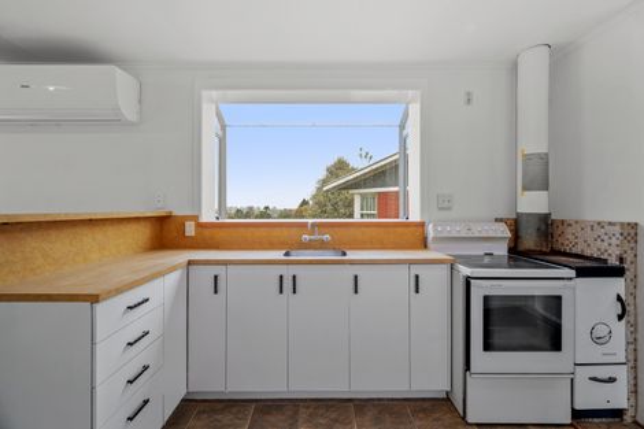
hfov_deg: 104.3
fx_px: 250
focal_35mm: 14
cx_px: 322
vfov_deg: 81.2
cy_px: 214
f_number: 7.1
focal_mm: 14
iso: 100
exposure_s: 1/2.5
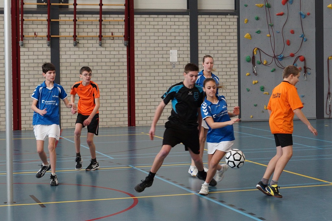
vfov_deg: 18.2
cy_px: 110
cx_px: 166
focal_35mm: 75
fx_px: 692
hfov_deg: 27.0
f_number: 4
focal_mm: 50
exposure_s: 1/160
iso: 640
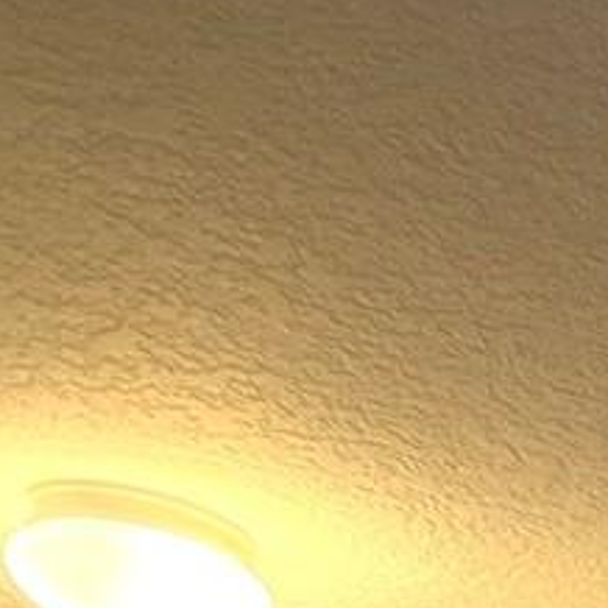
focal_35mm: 156
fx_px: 3100
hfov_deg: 9.0
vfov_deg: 9.5
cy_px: 1604
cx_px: 1846
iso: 200
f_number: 1.78
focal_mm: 6.76
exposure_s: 1/120
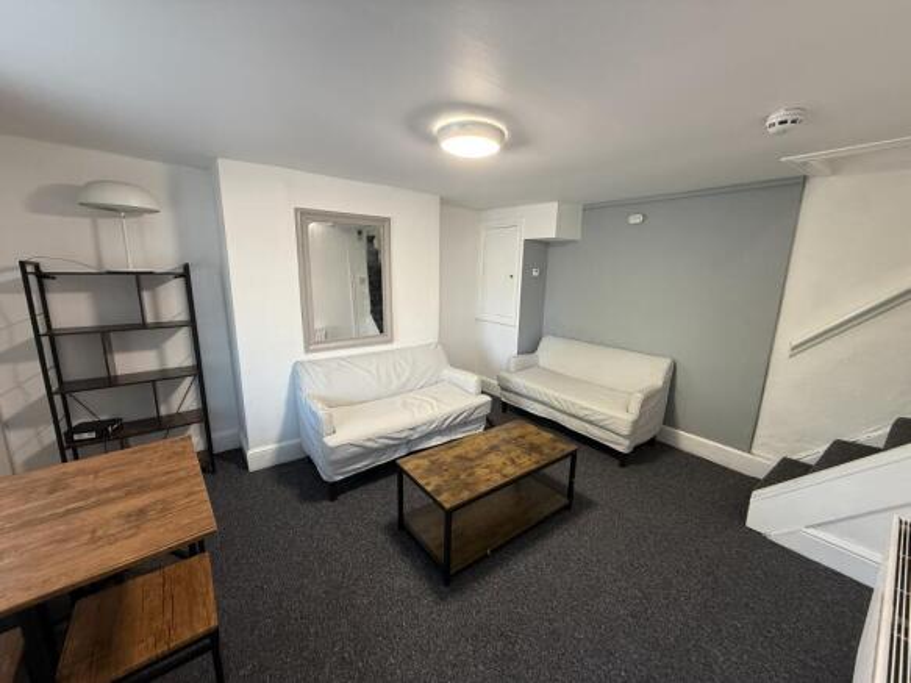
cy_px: 342
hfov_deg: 102.1
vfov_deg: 85.7
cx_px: 456
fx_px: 368
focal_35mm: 14
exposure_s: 1/50
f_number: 2.2
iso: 200
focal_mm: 2.22
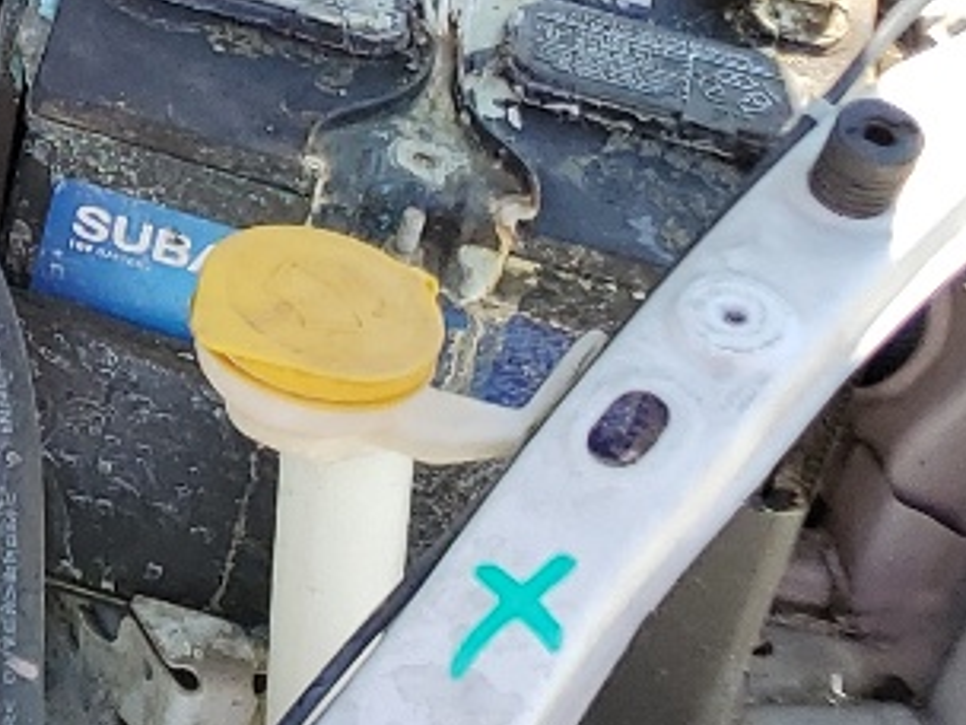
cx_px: -1347
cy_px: -350
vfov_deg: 10.5
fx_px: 3823
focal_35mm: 137
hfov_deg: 11.8
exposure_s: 1/769
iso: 50
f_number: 1.5
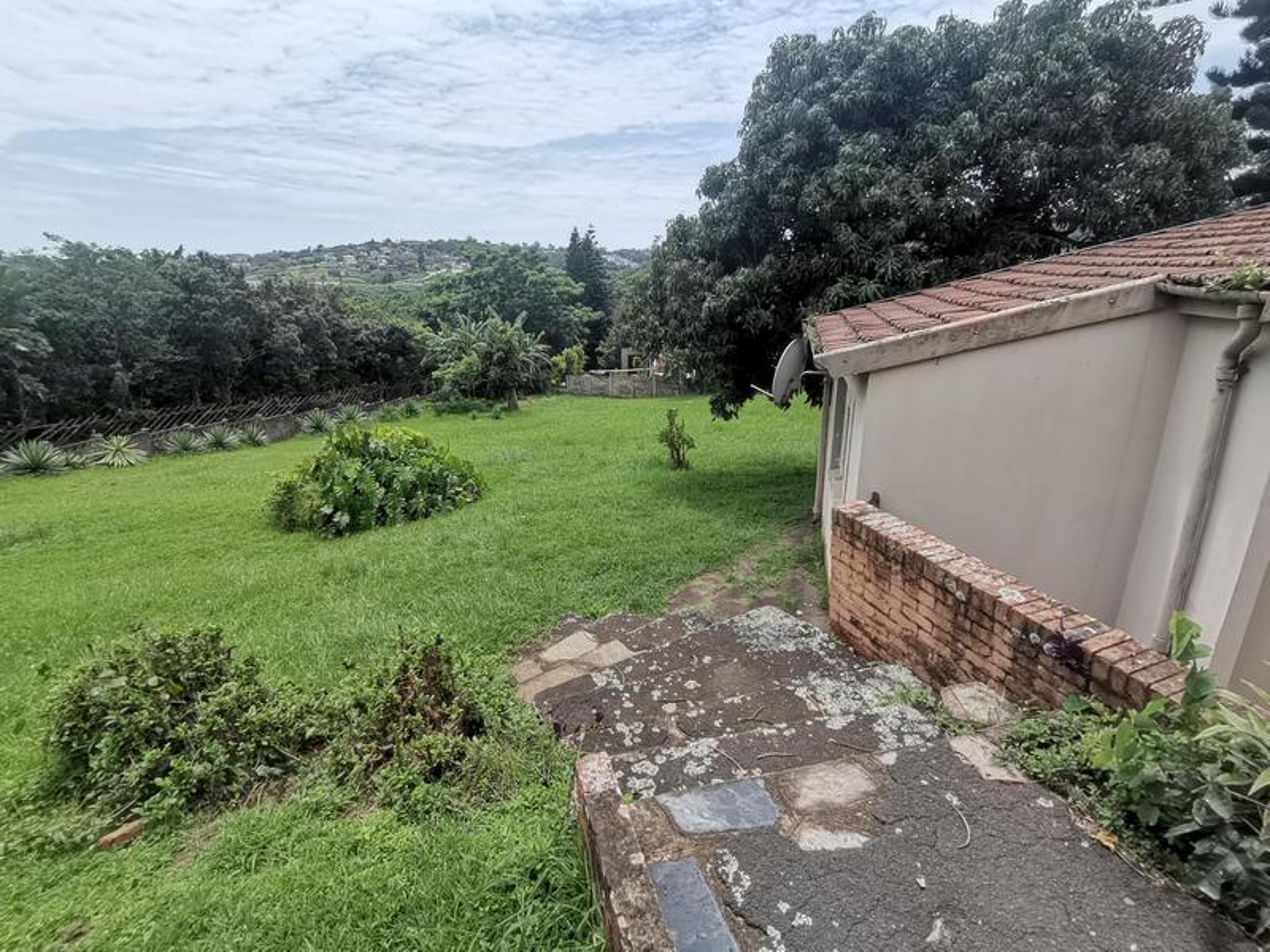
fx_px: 624
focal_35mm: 17
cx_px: 635
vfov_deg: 74.7
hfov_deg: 91.0
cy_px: 476
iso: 50
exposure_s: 1/1773
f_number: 2.4
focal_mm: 1.78
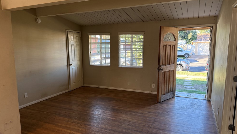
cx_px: 116
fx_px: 170
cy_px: 70
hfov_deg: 69.9
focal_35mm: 27
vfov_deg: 42.9
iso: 160
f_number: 1.78
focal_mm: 6.76
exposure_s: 1/125
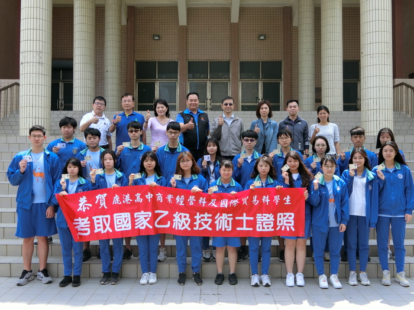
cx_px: 207
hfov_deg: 47.9
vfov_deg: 36.8
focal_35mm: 39
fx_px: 466
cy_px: 155
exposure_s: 1/500
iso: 80
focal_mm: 8.3
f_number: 3.4
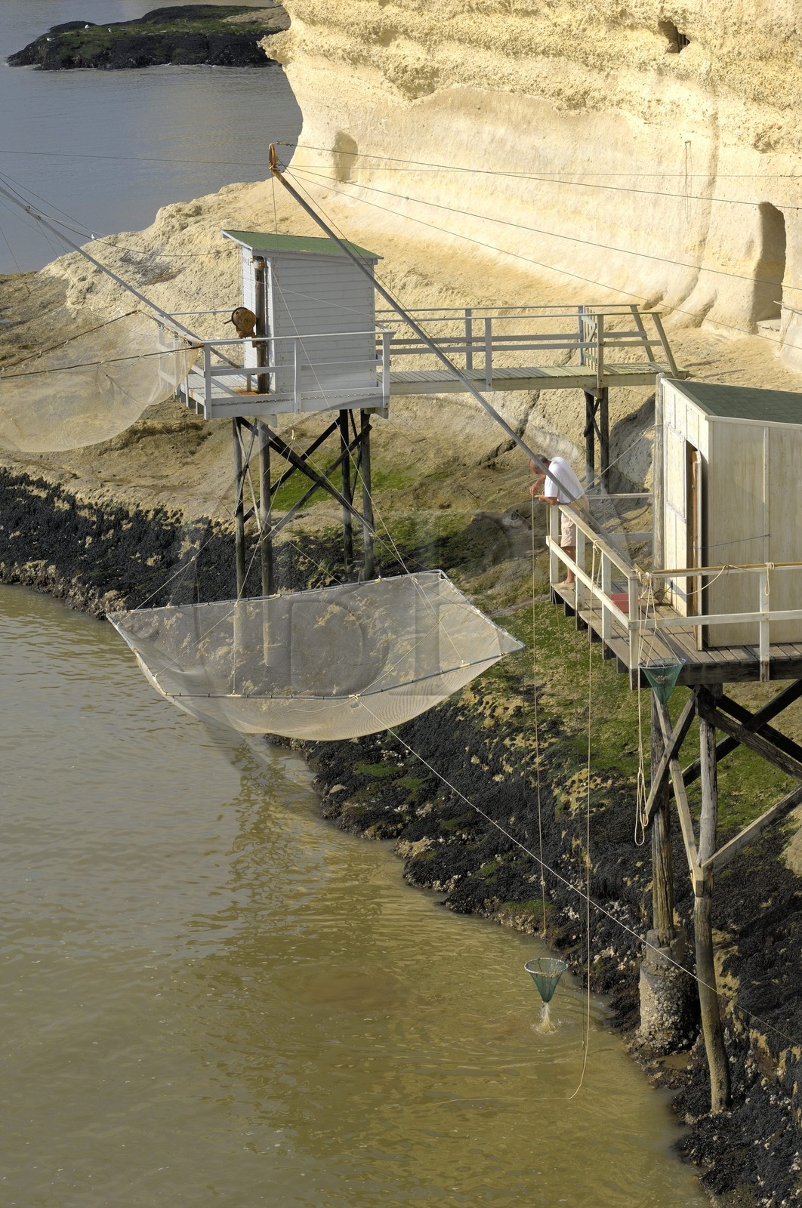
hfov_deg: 13.0
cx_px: 401
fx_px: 3519
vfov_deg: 19.5
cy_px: 604
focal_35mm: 105
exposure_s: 1/160
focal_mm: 70
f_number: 12
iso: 100
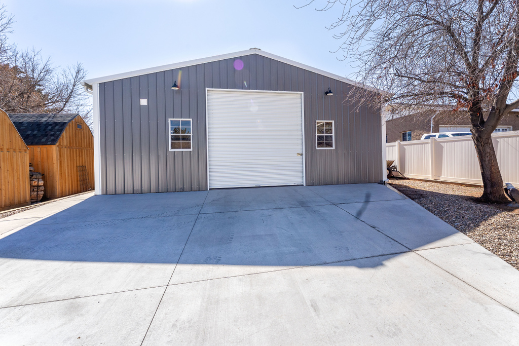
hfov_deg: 98.2
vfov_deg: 75.2
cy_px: 173
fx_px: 225
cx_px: 260
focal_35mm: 16
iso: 400
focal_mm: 15.6
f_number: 9
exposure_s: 1/800
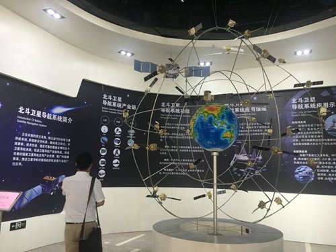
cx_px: 168
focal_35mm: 29
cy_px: 126
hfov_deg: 61.7
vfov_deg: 48.2
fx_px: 281
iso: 125
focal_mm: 4.15
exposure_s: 1/33
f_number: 2.2
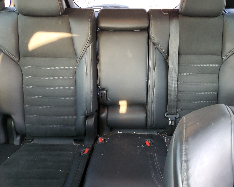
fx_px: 194
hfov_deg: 62.1
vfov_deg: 51.5
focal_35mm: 28
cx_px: 126
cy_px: 93
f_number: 1.5
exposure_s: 1/60.2
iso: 245
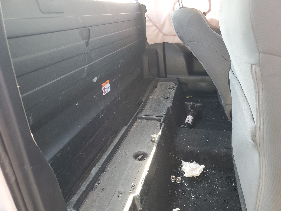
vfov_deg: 53.1
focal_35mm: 26
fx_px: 211
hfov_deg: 67.3
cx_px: 140
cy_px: 106
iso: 75
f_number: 1.5
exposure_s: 1/120
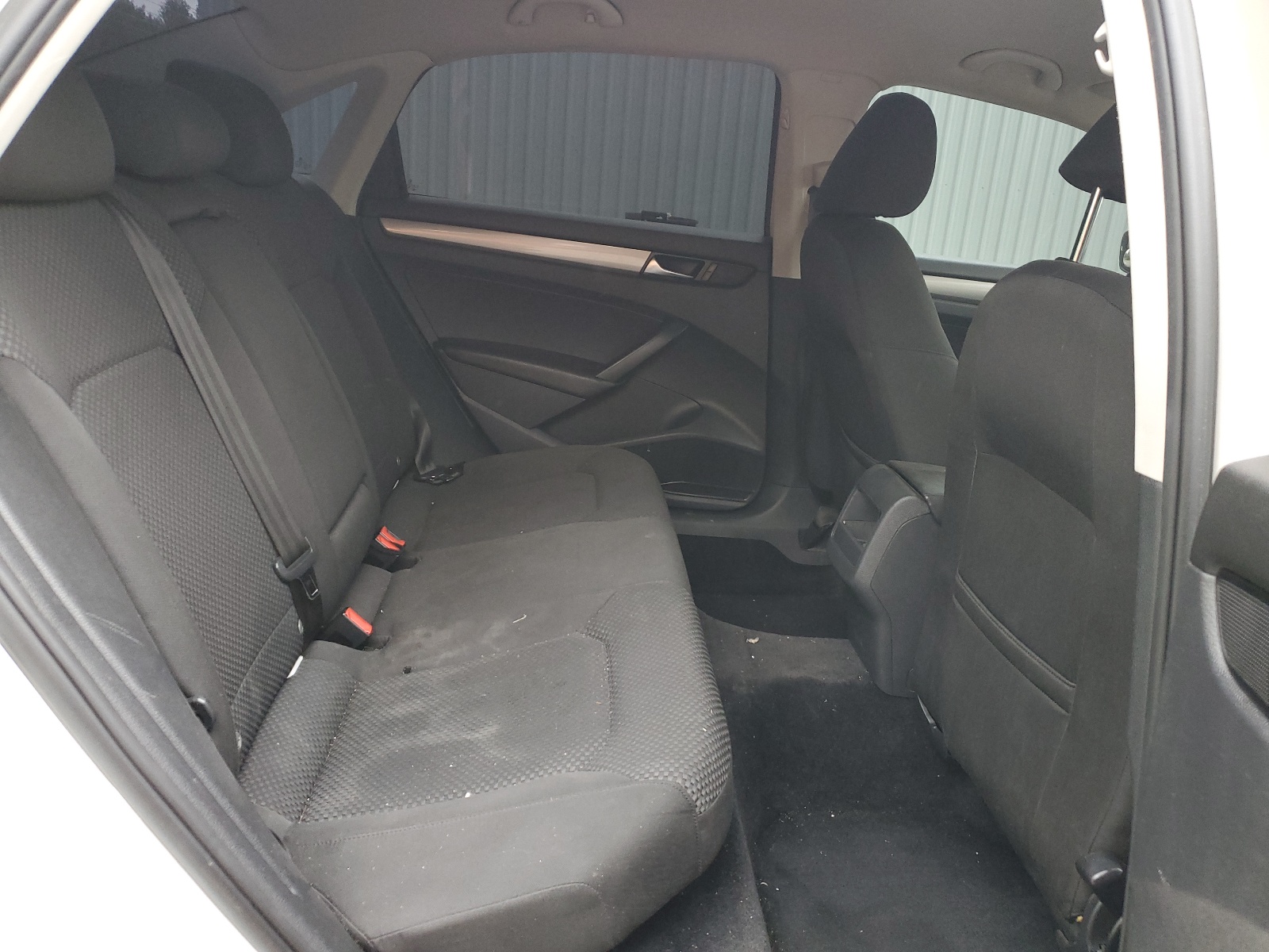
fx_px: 953
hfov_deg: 67.3
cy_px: 476
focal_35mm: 26
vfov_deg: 53.1
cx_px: 634
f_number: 1.5
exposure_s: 1/60.2
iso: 134
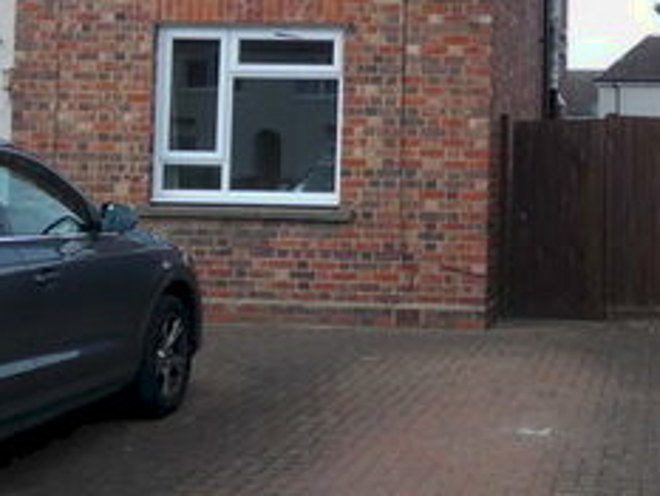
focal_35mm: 60
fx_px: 1145
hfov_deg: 30.9
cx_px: 575
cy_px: 106
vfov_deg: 24.1
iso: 80
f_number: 2.8
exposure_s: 1/640
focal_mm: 3.6
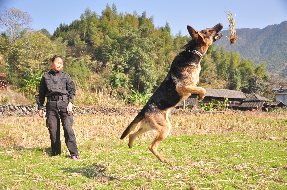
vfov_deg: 36.8
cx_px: 144
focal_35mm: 36
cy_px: 95
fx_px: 287
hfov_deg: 53.2
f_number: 4
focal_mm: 24
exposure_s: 1/800
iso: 200
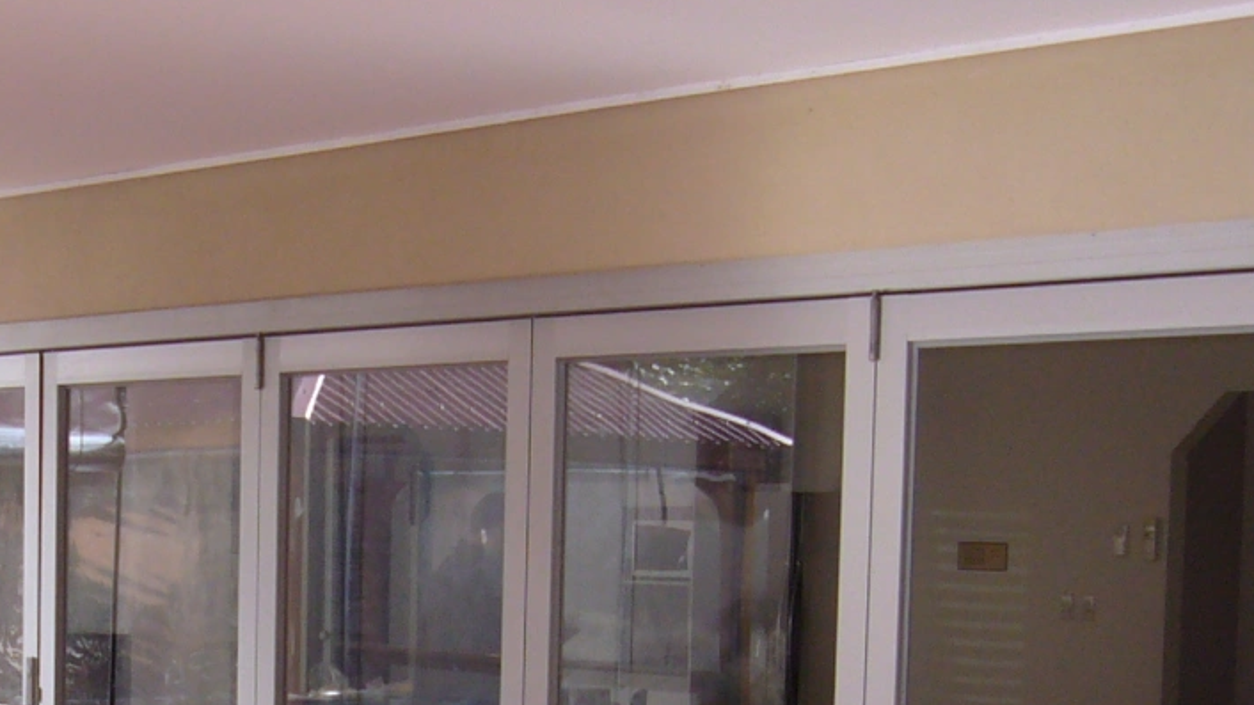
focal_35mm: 83
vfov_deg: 14.0
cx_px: 162
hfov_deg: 24.9
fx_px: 2760
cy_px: 897
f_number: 2.8
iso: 80
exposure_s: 1/125
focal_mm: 4.6
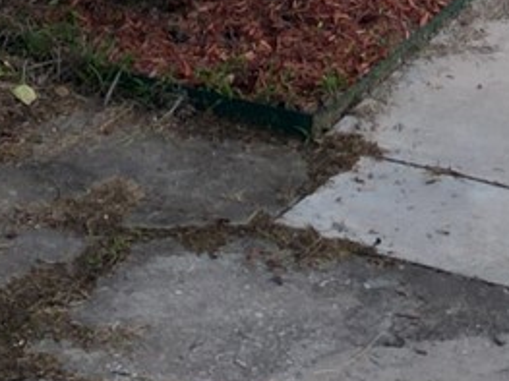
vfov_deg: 7.8
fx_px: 2572
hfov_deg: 11.2
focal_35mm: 175
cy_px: -588
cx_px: 441
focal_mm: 6.72
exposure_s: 1/725
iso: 110
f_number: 1.7
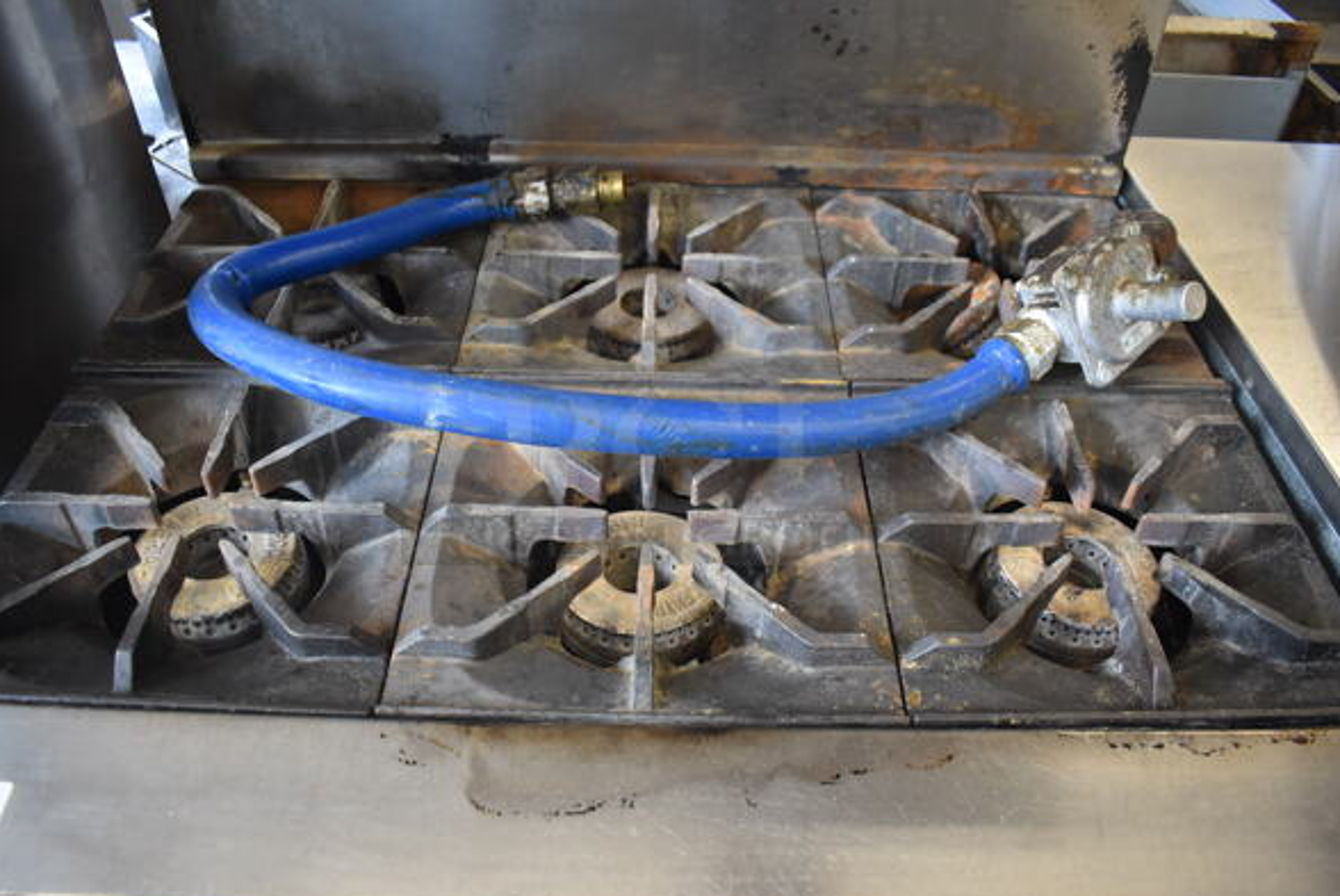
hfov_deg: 65.4
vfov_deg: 46.5
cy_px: 445
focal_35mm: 28
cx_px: 656
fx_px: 1043
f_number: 3.5
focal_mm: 18
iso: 1400
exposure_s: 1/125
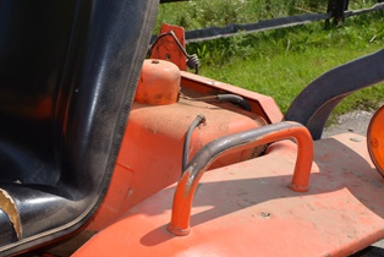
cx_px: 50
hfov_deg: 30.7
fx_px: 673
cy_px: 116
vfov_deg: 21.6
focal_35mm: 63
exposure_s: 1/200
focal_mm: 22
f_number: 9
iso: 100
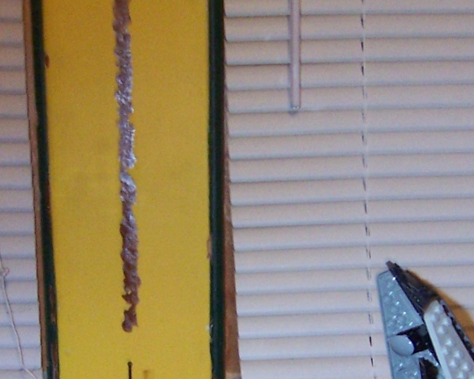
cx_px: 235
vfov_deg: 20.7
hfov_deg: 26.1
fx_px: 1024
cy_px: 320
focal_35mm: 73
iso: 200
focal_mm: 3.8
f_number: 2.8
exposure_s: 1/30
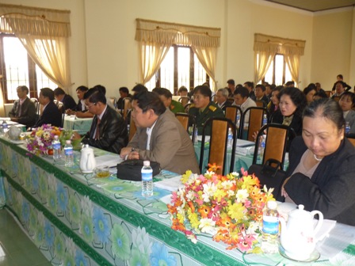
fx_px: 338
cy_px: 133
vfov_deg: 42.9
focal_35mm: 33
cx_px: 178
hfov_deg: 55.4
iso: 200
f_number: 2.8
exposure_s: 1/30
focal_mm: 5.5
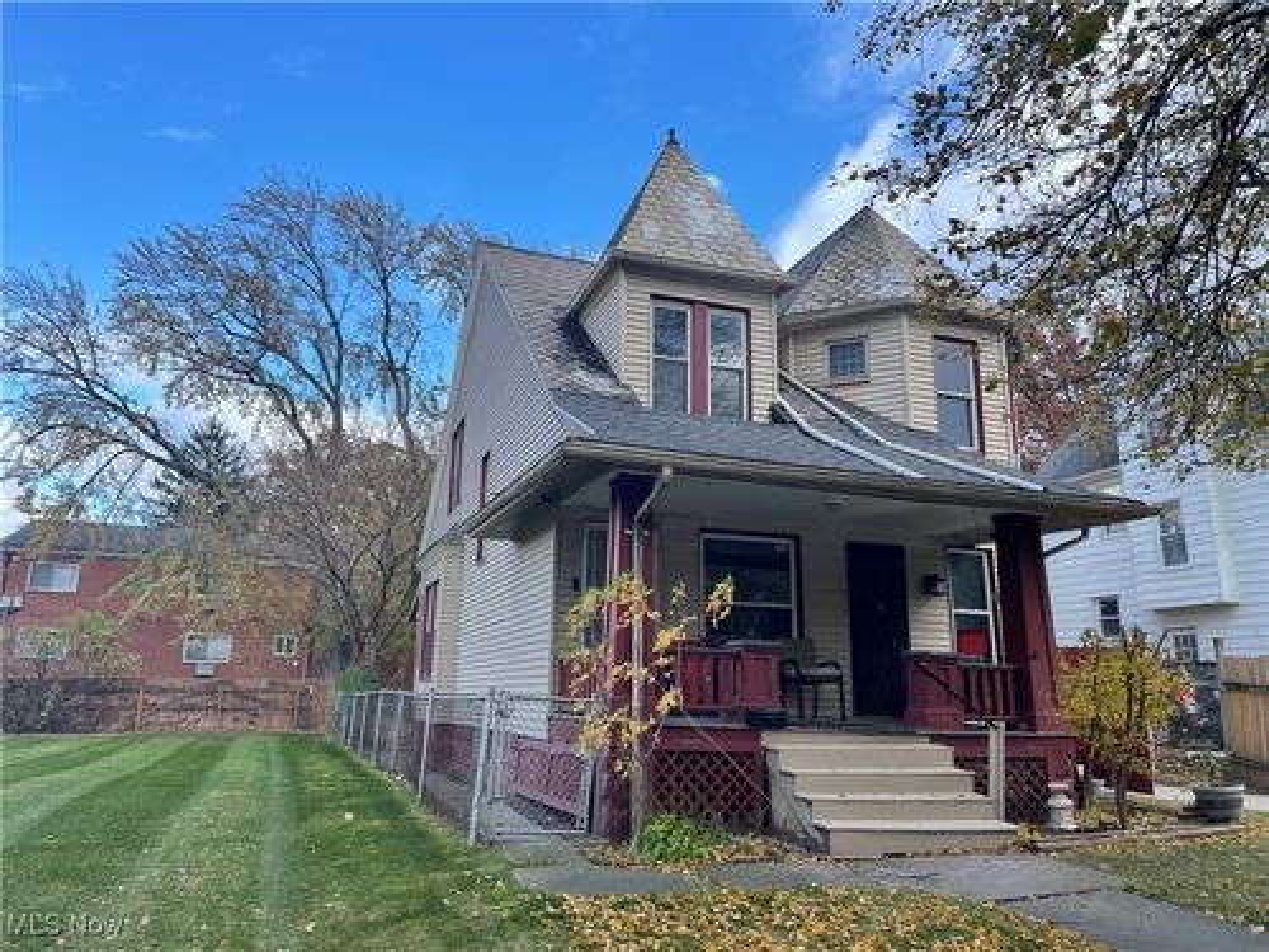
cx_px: 634
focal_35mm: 26
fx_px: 953
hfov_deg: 67.3
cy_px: 476
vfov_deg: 53.1
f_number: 1.6
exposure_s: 1/963
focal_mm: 4.2
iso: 32
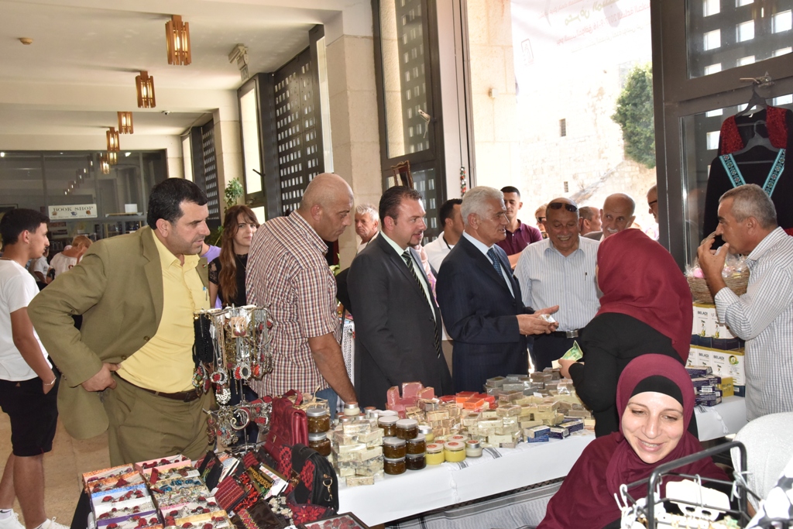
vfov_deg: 38.9
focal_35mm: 34
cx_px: 396
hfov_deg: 55.8
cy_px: 264
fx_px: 749
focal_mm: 34
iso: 2500
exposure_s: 1/250
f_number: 11
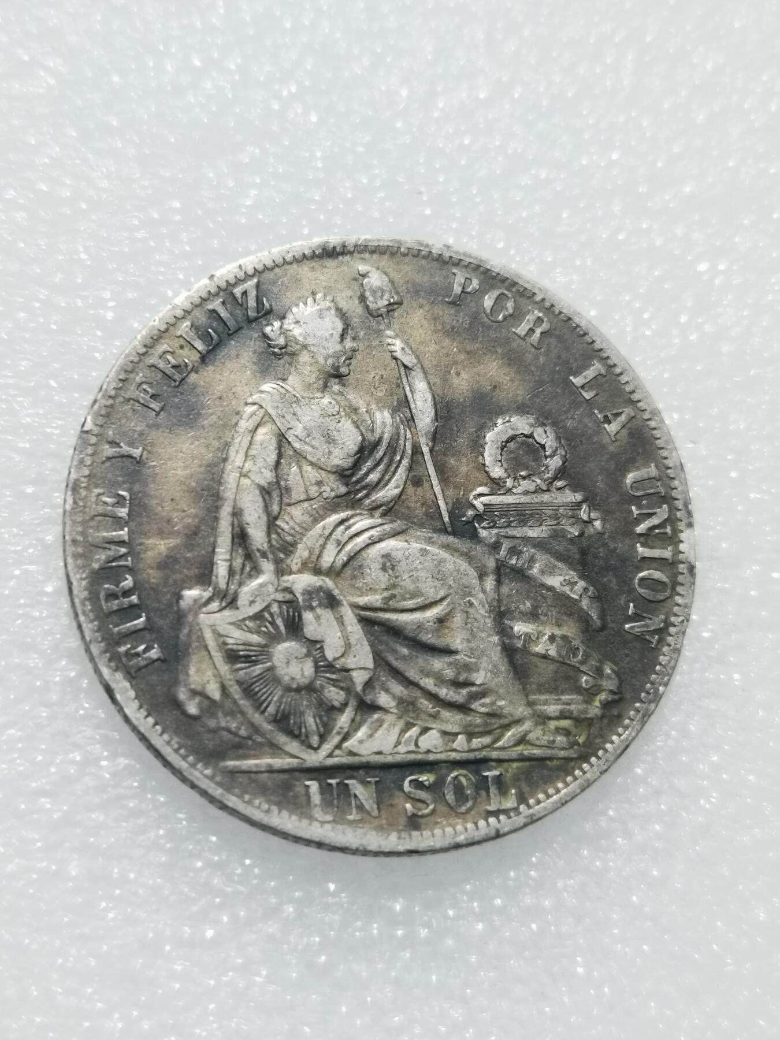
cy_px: 520
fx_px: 1652
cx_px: 390
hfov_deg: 26.6
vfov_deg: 34.9
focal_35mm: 55
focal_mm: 6.67
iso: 125
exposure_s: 1/100
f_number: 1.9
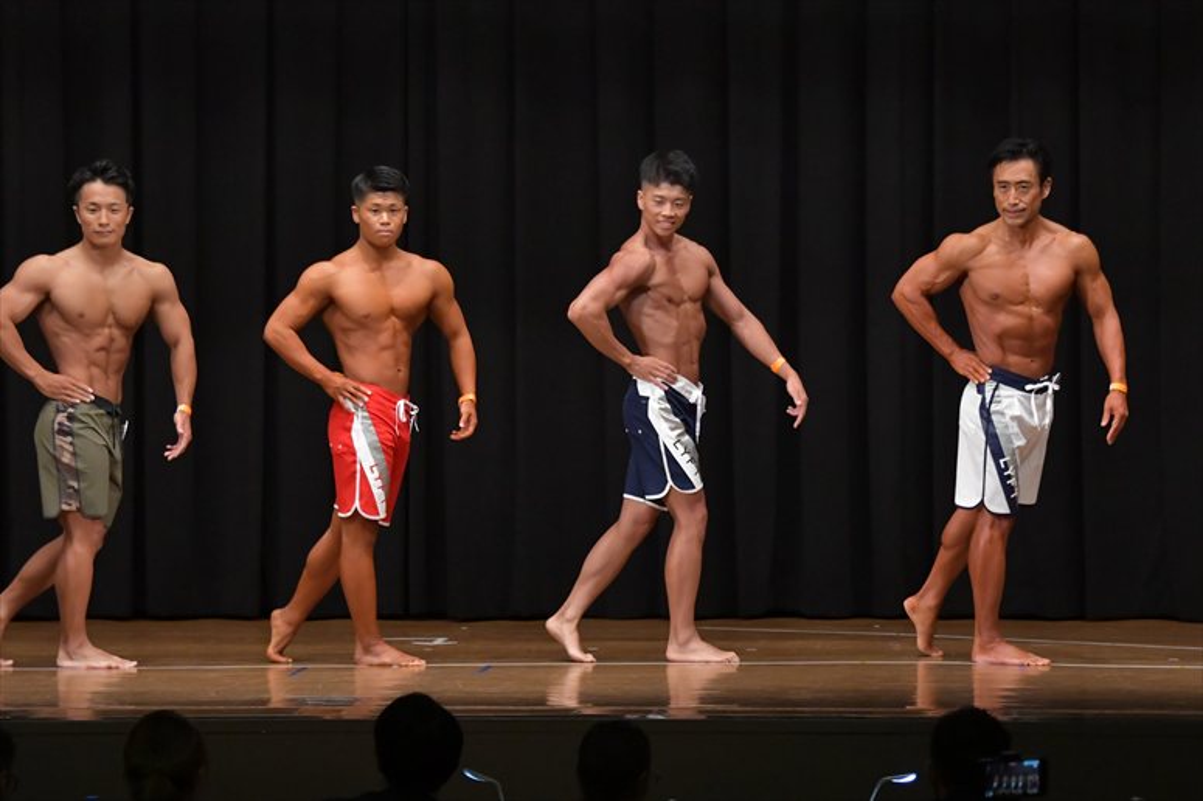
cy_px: 400
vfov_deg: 7.5
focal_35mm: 183
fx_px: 6112
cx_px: 602
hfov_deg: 11.2
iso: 5000
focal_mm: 122
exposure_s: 1/400
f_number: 5.6
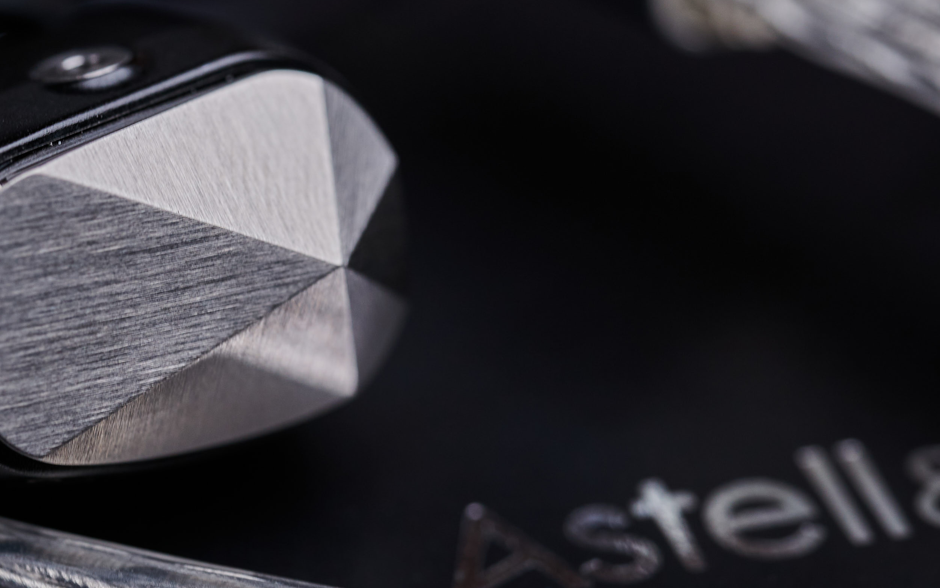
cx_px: 114
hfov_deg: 12.2
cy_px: 118
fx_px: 4381
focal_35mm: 171
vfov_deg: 7.7
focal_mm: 70
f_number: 5
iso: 160
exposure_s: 1/80
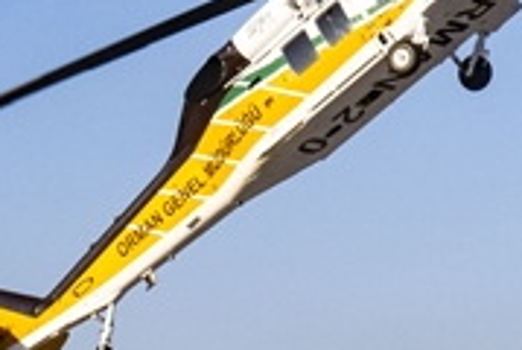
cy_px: 79
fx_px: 5098
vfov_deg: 3.9
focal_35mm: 351
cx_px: 484
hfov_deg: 5.9
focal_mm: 70
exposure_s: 1/500
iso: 640
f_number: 20
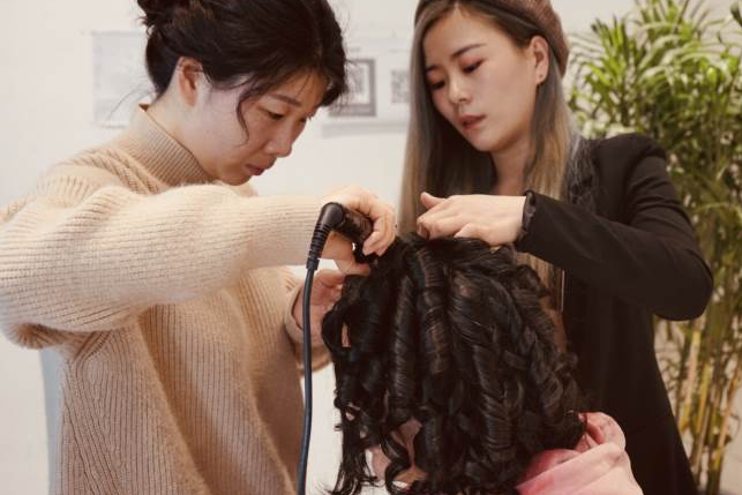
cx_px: 443
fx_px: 1051
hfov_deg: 38.7
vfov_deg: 26.5
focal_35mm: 51
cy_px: 226
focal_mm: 41
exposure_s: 1/60
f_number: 4.5
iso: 500
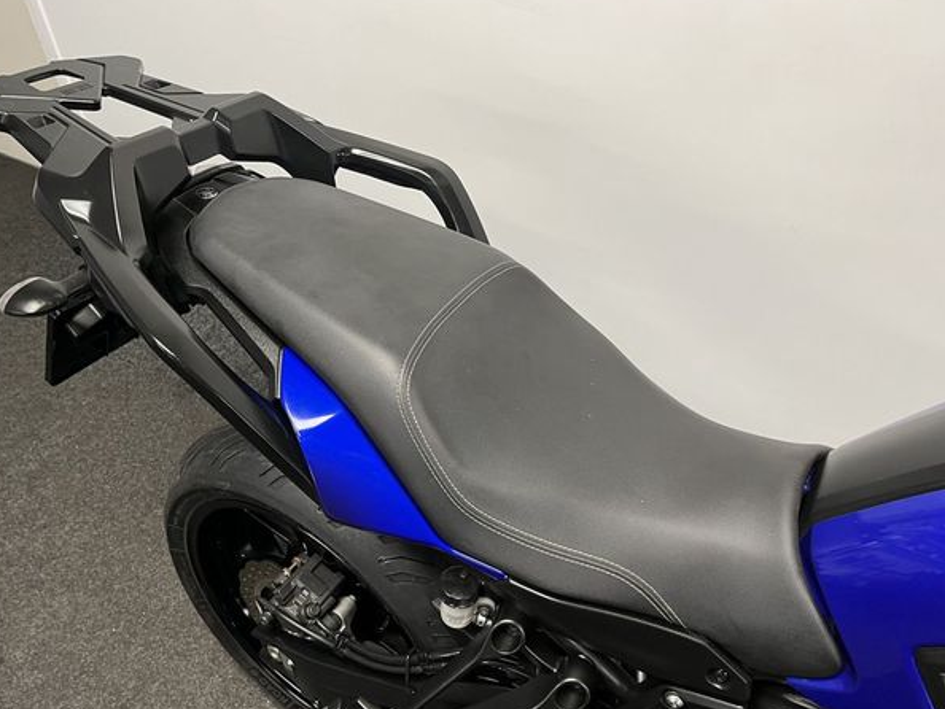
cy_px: 359
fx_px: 765
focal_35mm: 28
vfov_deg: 49.8
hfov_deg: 63.3
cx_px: 438
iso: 125
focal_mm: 5.1
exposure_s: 1/50
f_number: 1.6
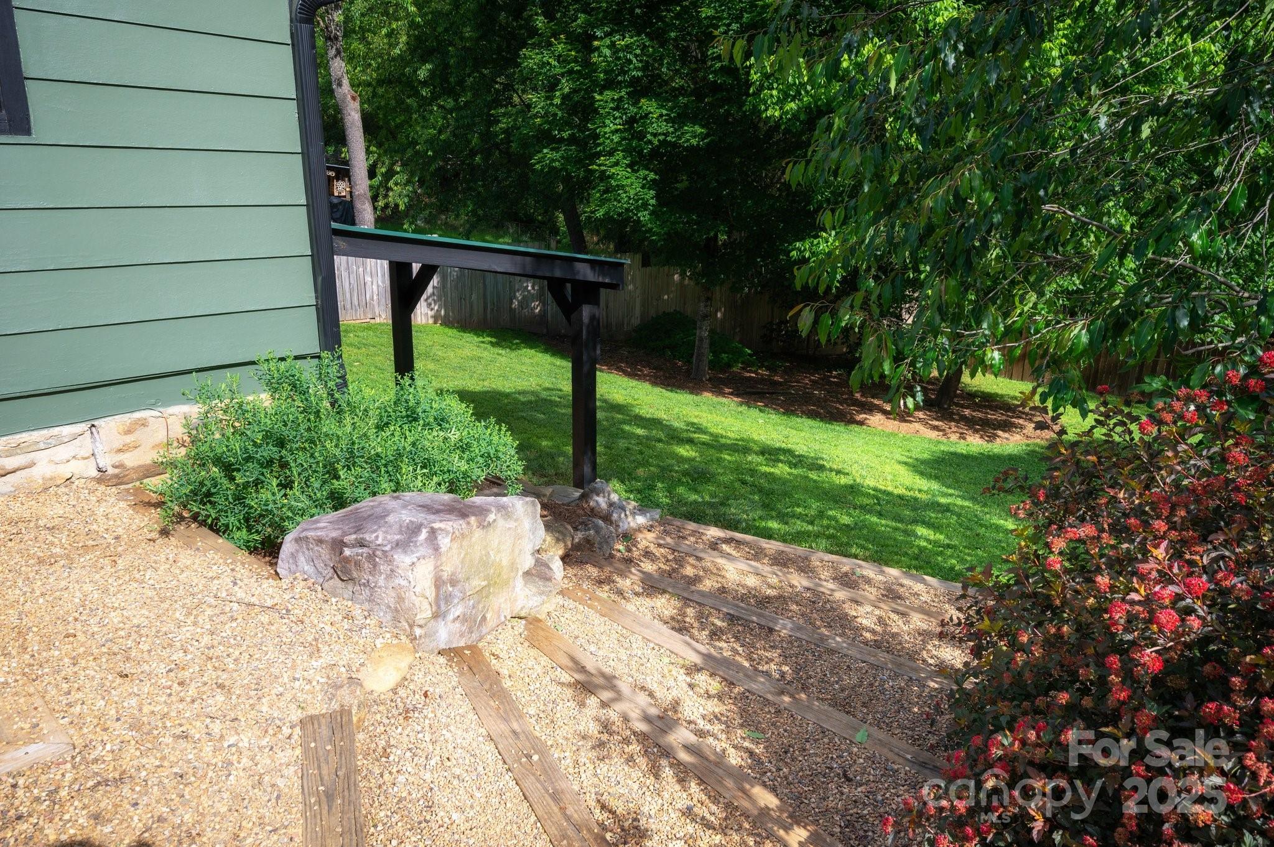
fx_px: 849
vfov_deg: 53.1
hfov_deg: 73.8
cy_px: 424
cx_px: 637
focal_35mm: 24
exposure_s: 1/500
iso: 100
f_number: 8
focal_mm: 24
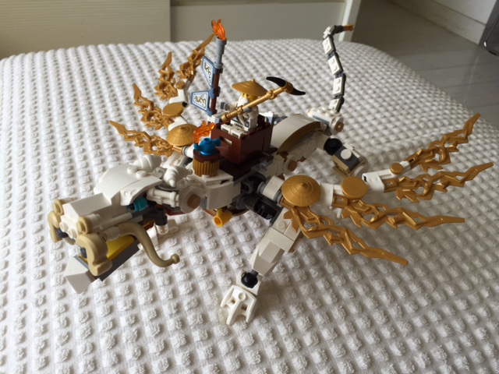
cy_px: 187
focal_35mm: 29
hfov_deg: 61.7
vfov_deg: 48.2
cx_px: 250
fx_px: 418
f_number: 2.2
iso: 40
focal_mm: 4.15
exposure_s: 1/120
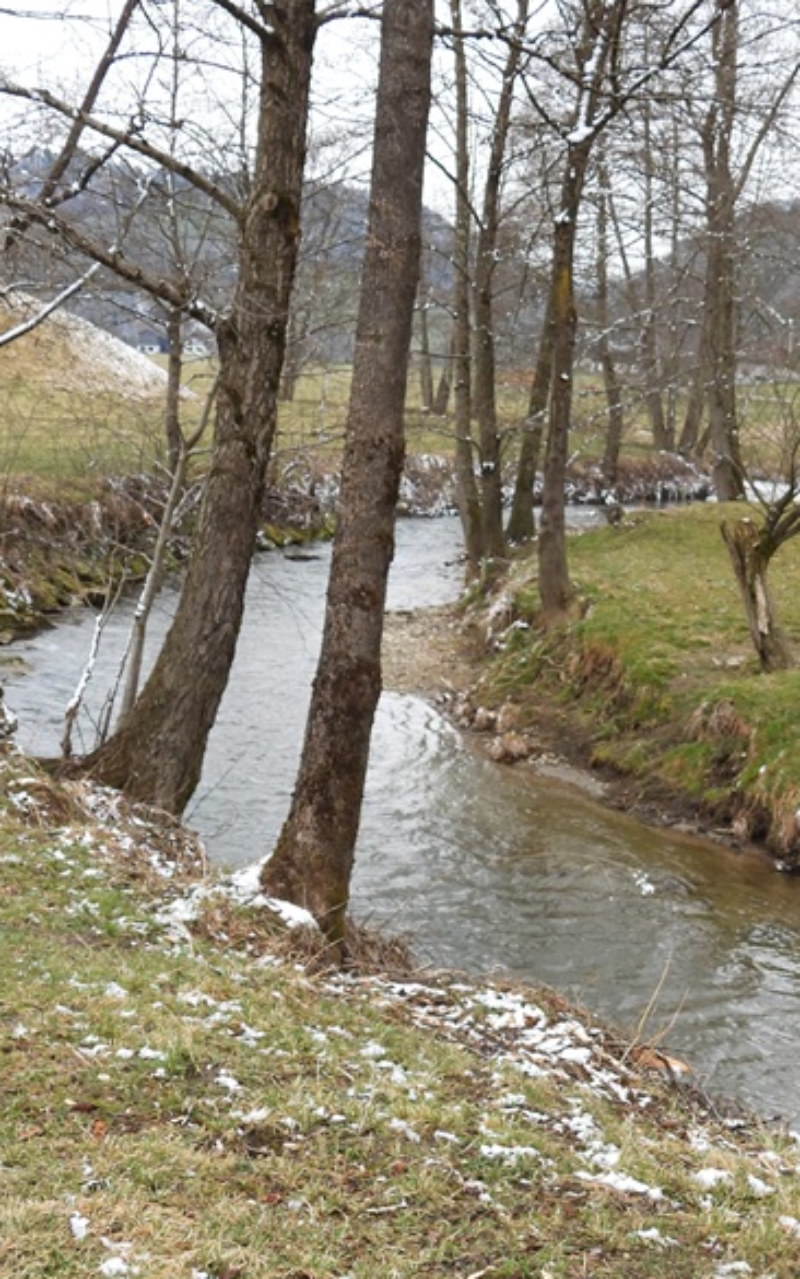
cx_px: 520
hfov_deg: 22.3
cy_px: 752
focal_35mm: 58
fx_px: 2022
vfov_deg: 35.0
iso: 100
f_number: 3.2
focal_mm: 7.1
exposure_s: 1/400
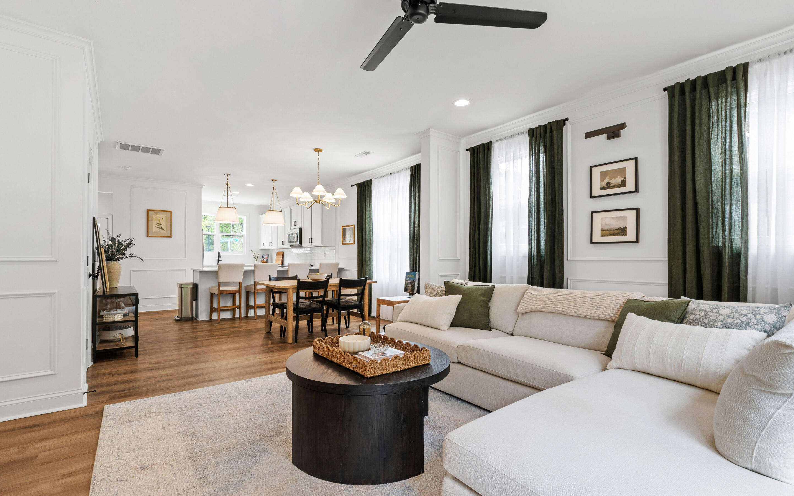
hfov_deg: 97.8
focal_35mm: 16
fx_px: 346
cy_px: 255
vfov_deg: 71.3
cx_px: 392
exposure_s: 1/3
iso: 100
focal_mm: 10
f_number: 8
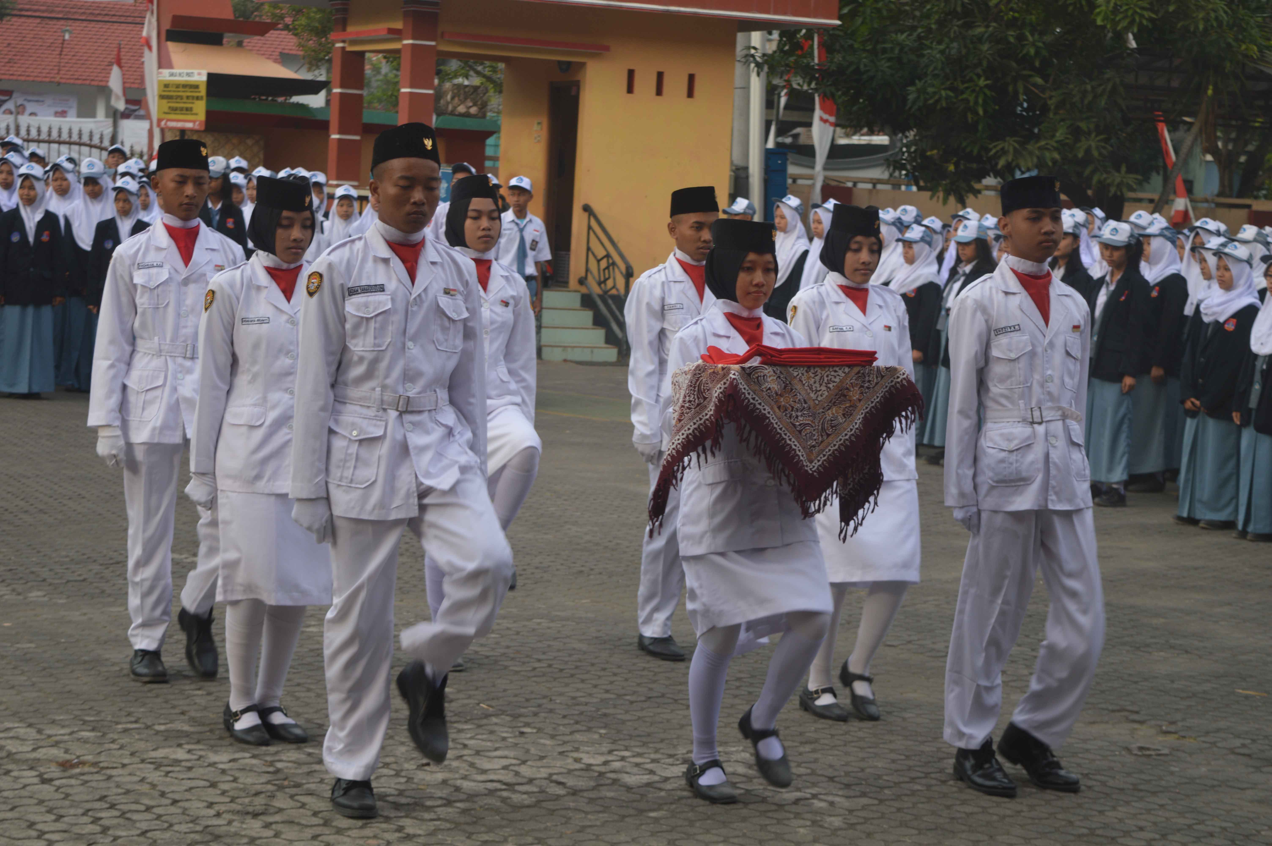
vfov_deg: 18.1
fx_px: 2648
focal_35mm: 75
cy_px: 423
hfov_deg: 27.0
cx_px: 636
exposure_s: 1/125
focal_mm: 50
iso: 100
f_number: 5.6
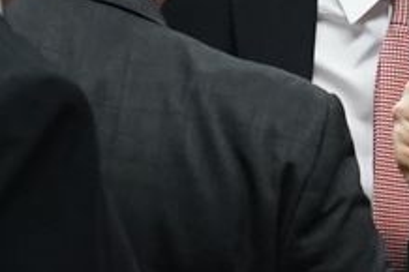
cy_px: 272
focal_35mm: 915
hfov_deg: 2.2
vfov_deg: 1.5
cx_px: 857
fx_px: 10387
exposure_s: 1/400
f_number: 4
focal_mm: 117
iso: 3200
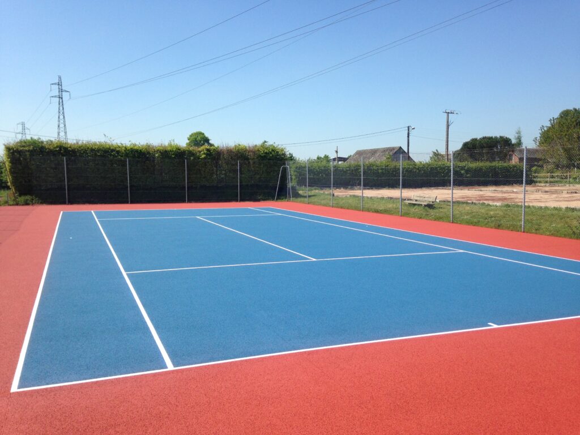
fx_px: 553
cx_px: 290
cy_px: 218
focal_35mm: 33
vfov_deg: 42.9
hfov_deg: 55.4
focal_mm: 4.12
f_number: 2.4
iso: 50
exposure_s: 1/1550
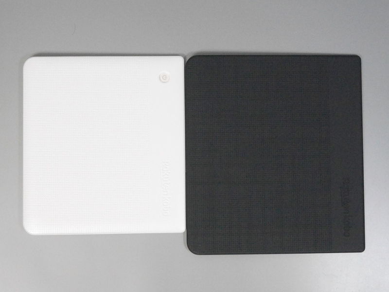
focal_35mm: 52
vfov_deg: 28.0
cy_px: 146
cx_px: 194
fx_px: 584
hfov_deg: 36.8
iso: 2000
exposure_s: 1/125
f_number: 5.1
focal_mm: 26
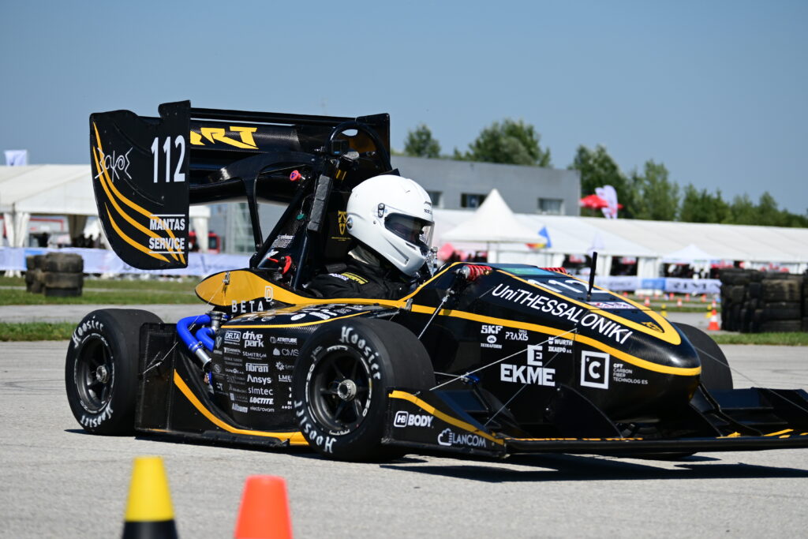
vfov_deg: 9.8
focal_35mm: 140
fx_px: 3131
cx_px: 404
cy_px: 270
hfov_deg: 14.7
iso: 100
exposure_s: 1/1000
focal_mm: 93
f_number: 5
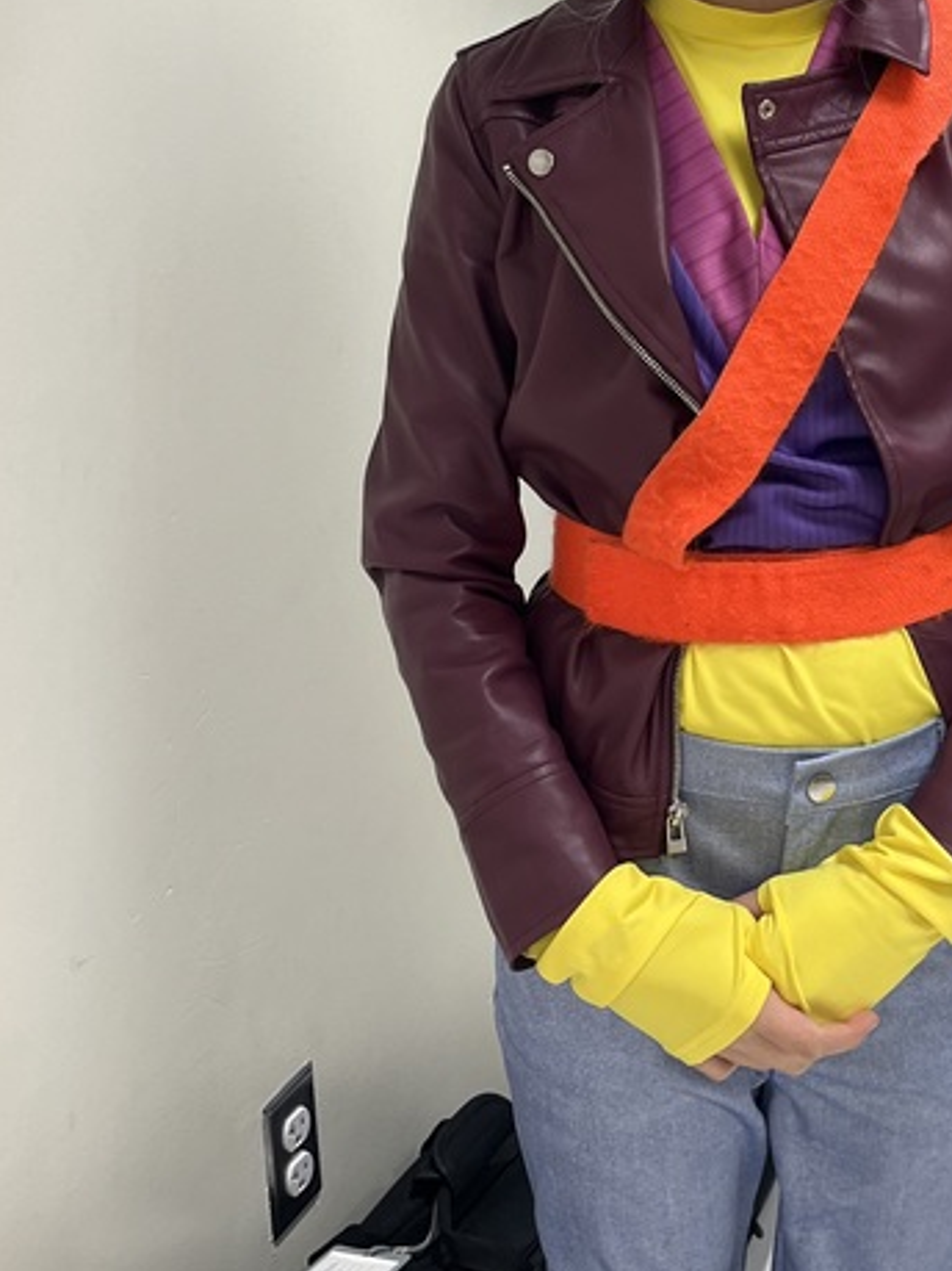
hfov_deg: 24.6
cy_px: 313
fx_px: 2128
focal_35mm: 58
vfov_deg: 32.6
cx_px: 836
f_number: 1.6
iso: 40
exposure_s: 1/75
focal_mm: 5.1
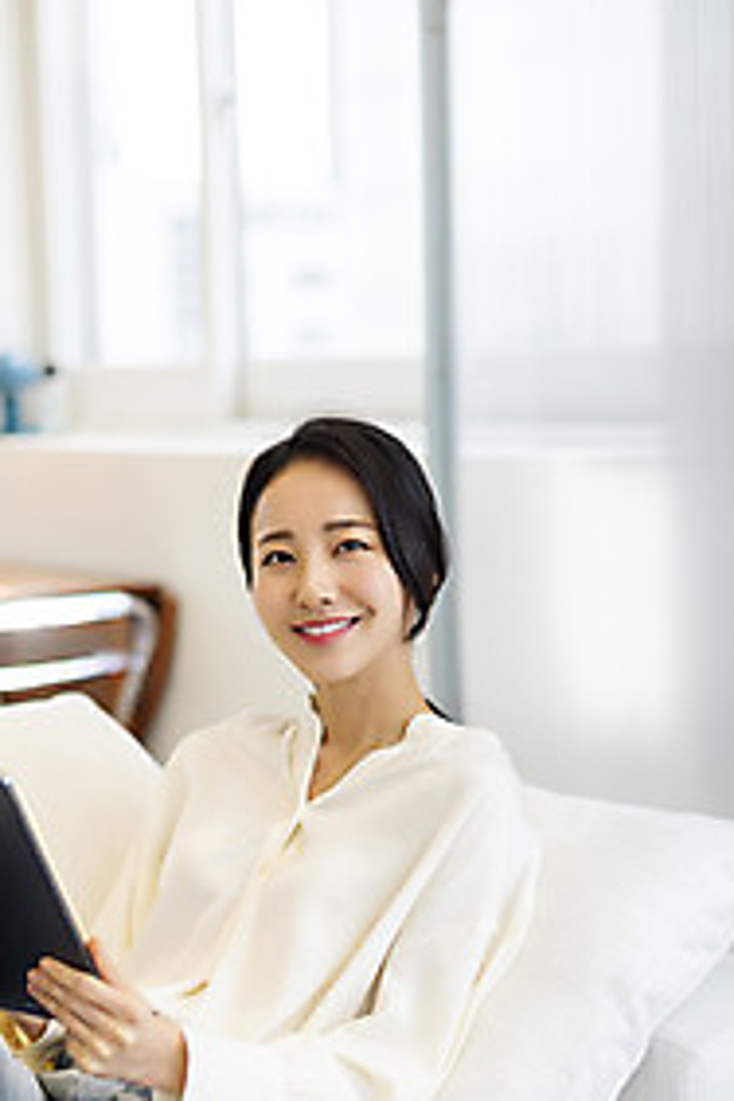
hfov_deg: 19.2
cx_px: 299
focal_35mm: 71
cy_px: 668
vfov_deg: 28.4
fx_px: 2171
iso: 125
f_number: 2
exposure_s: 1/640
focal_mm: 50
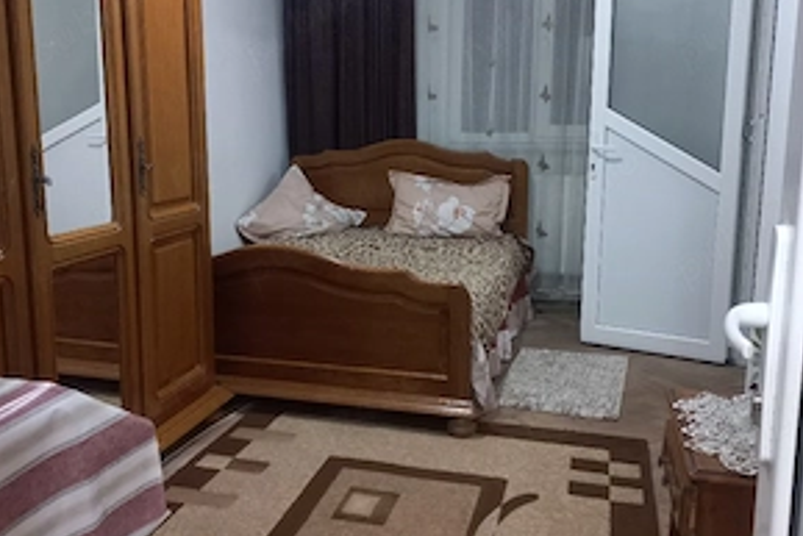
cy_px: 250
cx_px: 389
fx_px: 803
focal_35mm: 36
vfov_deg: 36.9
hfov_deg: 53.1
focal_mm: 4.6
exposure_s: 1/33
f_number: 1.8
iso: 400
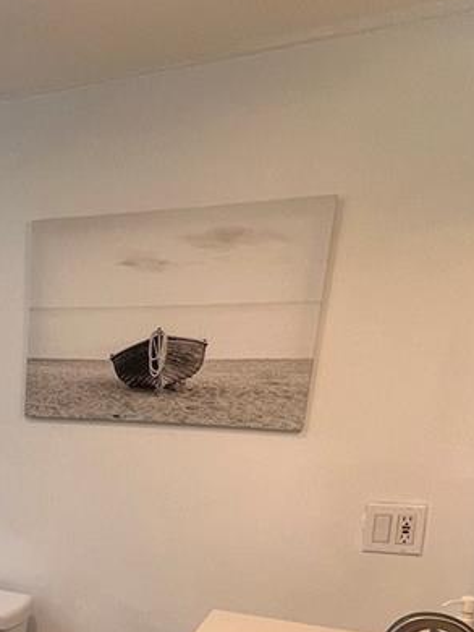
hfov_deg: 30.3
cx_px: -104
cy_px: 583
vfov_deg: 42.4
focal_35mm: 40
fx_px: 730
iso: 64
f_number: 1.8
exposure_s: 1/120
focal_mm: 1.57
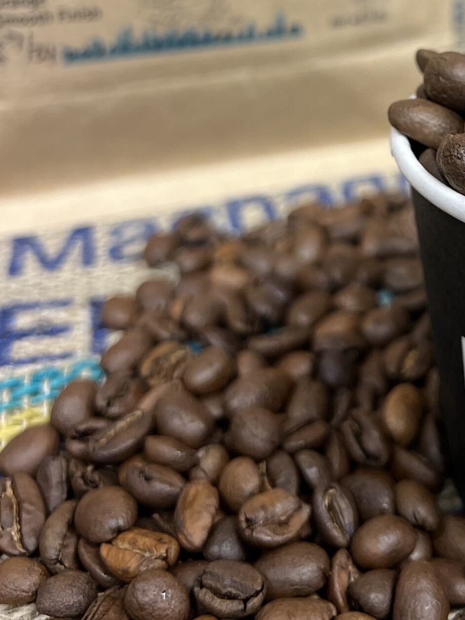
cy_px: 43
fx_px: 949
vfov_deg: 33.9
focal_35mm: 53
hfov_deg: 26.6
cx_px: 423
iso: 200
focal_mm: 5.7
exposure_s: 1/60
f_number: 1.5
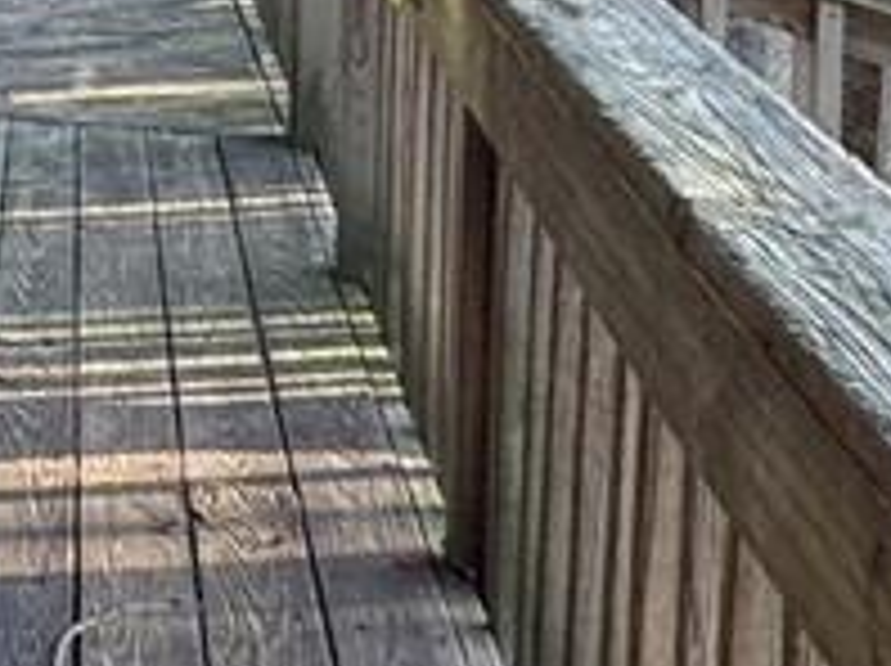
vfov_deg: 16.0
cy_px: -214
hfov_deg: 15.0
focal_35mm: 87
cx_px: -1184
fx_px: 2237
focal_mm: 2.22
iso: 50
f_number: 2.2
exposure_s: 1/99
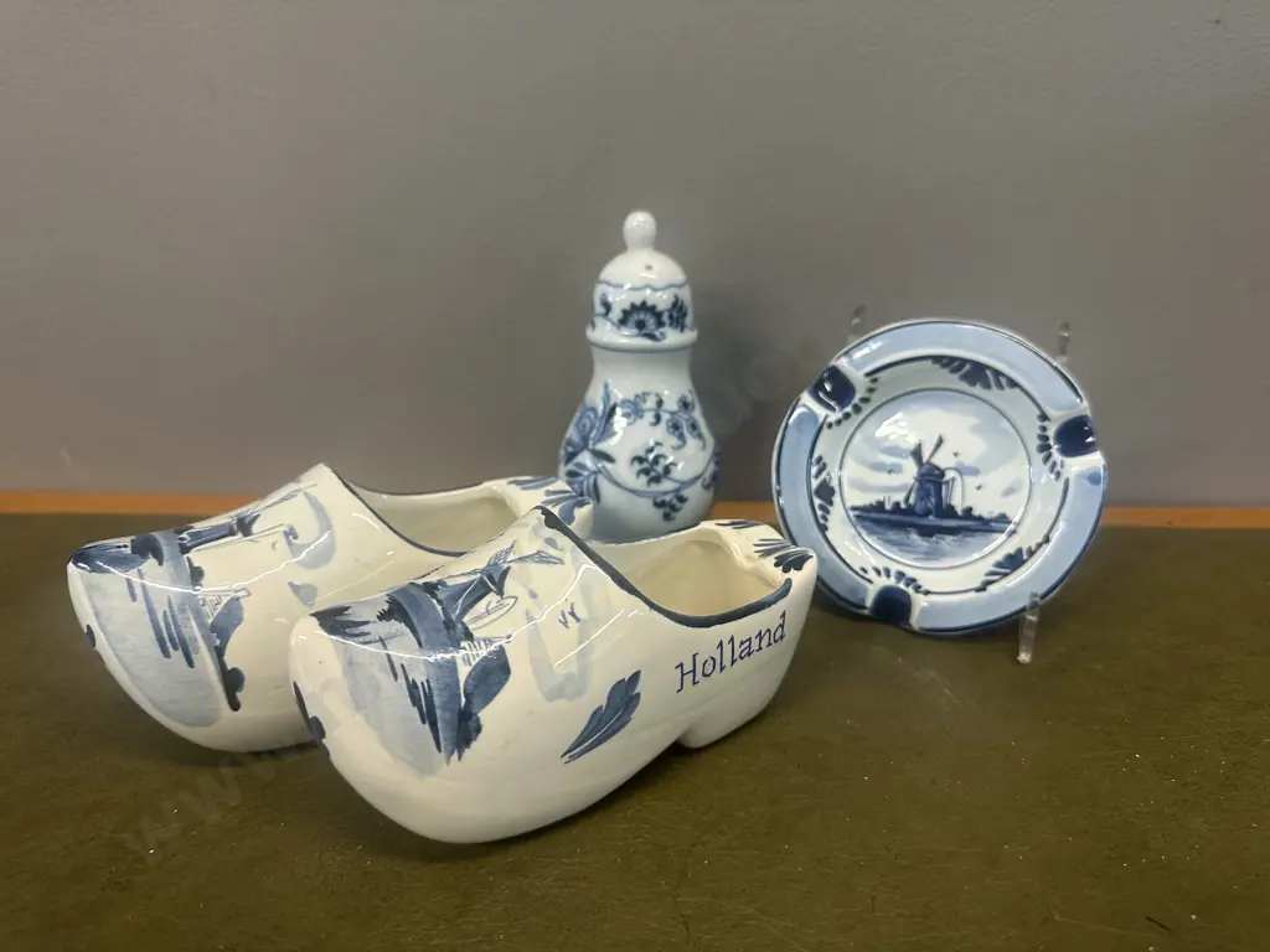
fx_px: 881
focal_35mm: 24
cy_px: 476
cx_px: 635
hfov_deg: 71.6
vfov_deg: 56.8
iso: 200
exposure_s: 1/100
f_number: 1.78
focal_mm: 6.86
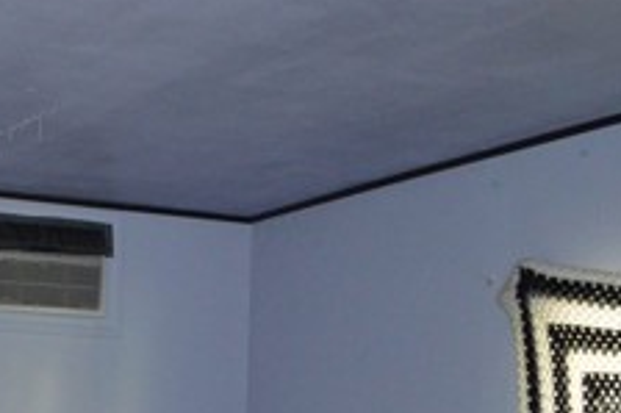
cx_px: -72
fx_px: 1327
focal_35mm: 77
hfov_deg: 24.5
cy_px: 570
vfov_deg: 16.5
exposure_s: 1/60
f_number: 3.5
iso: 2000
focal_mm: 18
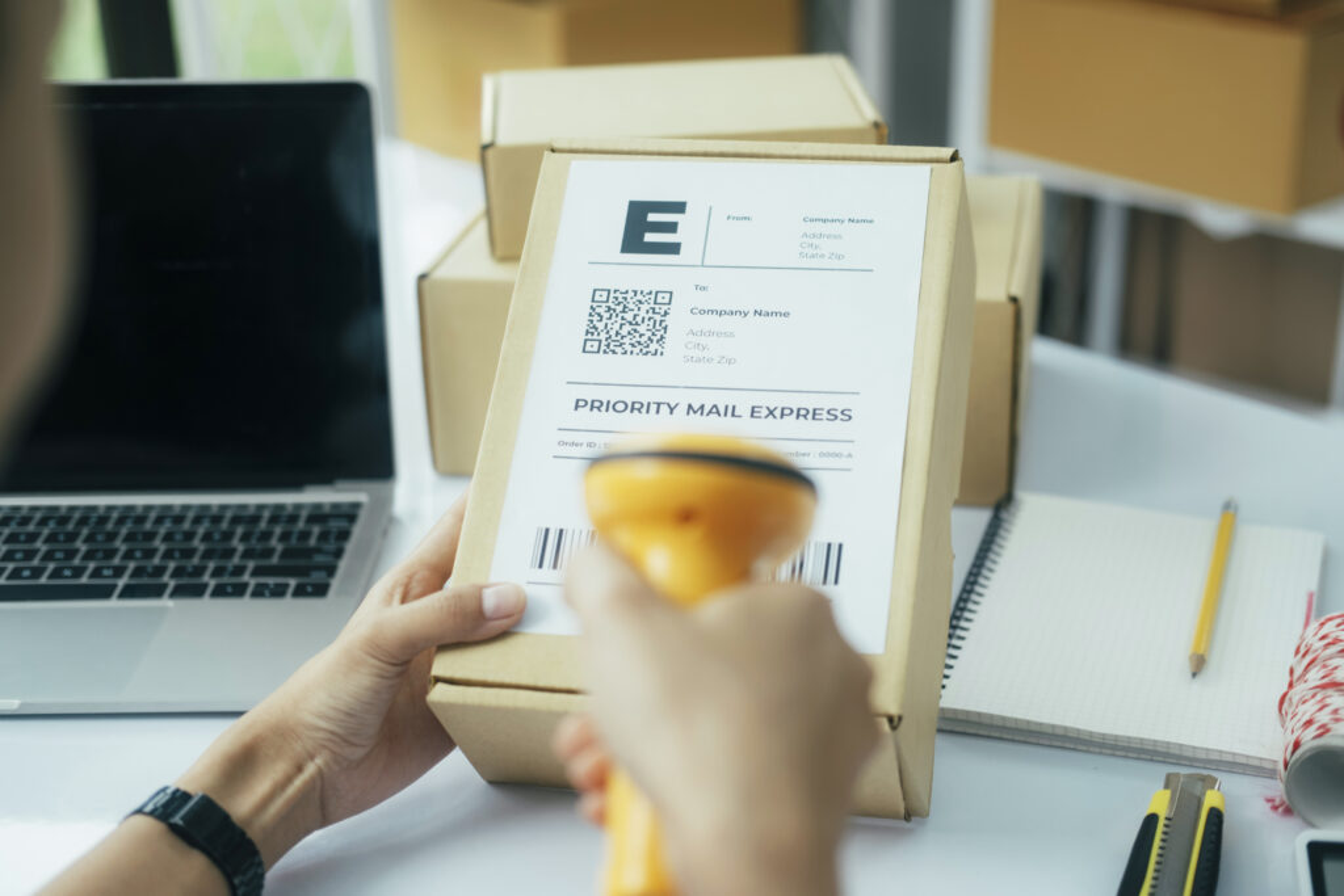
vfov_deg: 25.5
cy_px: 448
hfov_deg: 37.5
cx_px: 672
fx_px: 1979
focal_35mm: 53
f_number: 2
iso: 250
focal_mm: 35
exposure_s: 1/250
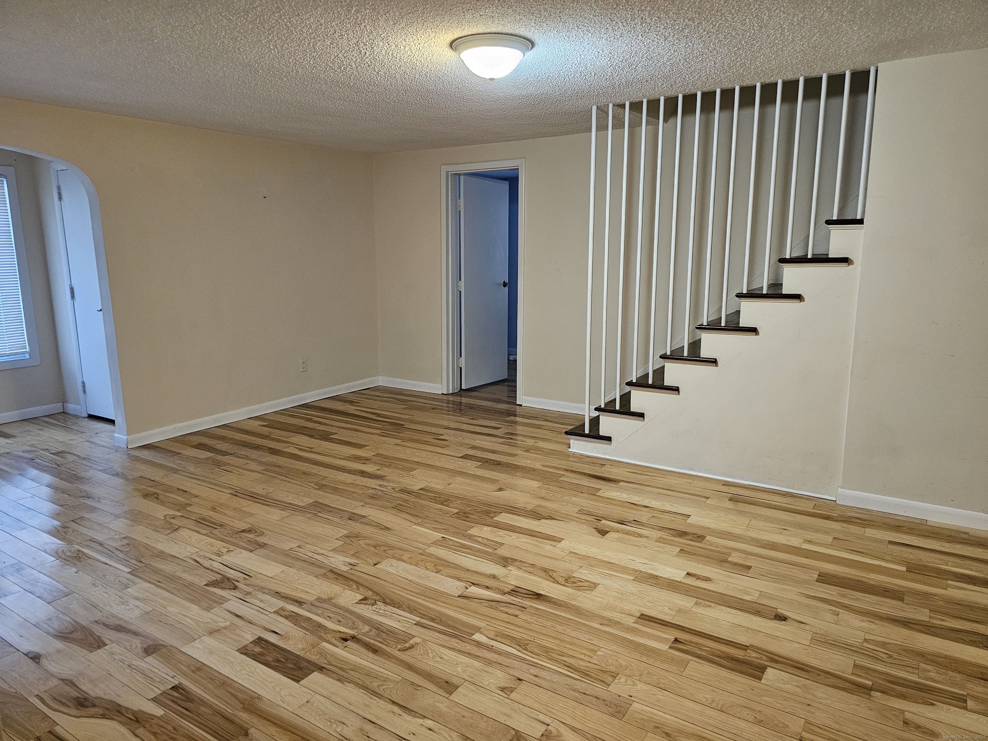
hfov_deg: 73.9
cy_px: 370
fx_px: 656
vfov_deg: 58.9
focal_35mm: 23
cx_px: 494
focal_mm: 6.3
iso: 800
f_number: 1.7
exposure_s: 1/120
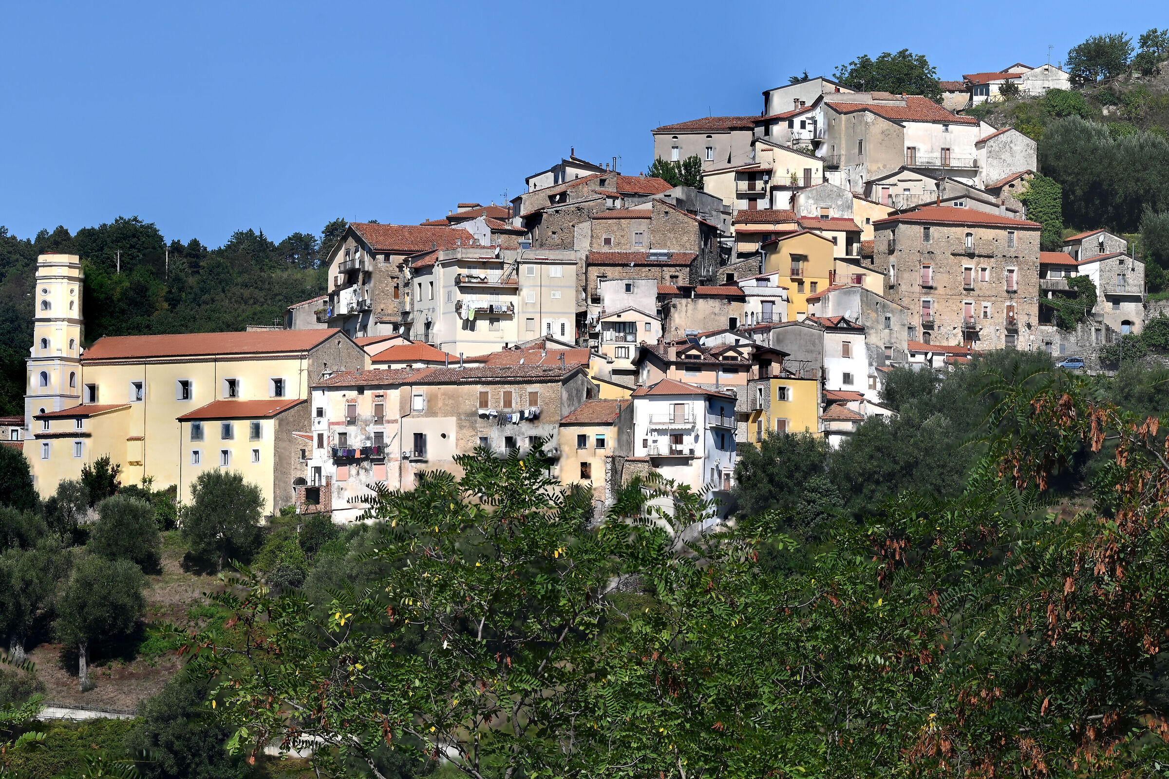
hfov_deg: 6.9
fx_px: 9741
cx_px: 584
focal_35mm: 300
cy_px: 390
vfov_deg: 4.6
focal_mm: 200
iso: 50
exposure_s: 1/125
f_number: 10
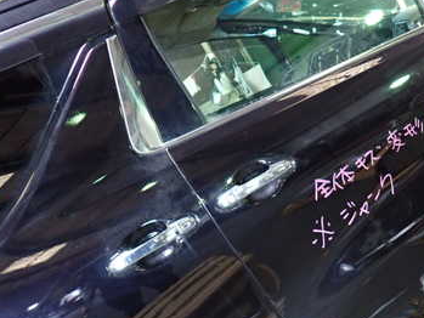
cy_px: 171
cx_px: 355
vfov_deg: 33.6
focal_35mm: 43
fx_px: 527
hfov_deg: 41.4
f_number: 2
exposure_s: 1/30
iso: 400
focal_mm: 4.5
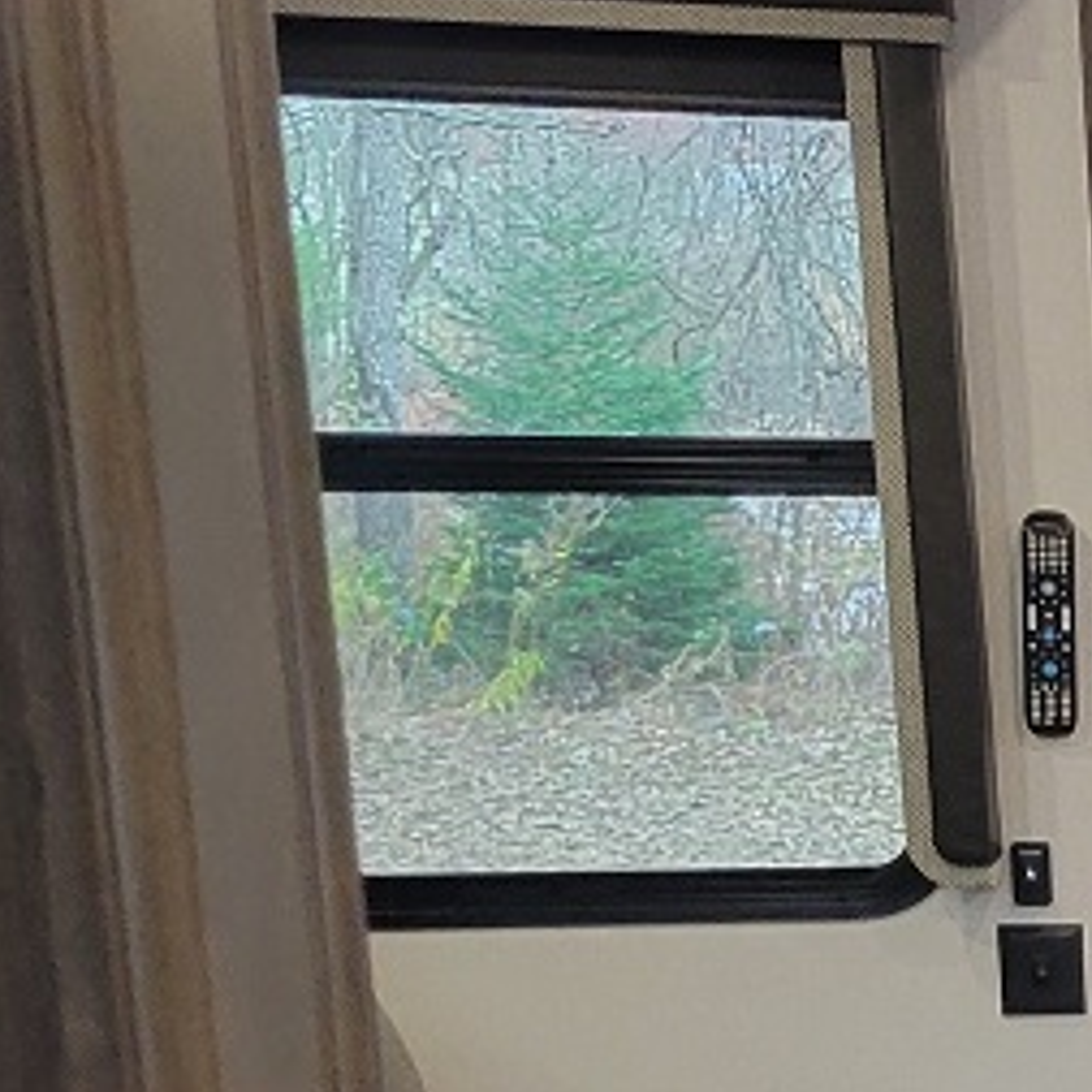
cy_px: 1127
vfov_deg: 15.5
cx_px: 2534
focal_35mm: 110
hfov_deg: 12.7
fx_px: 3926
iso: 250
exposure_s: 1/60
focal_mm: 5.4
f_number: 1.8
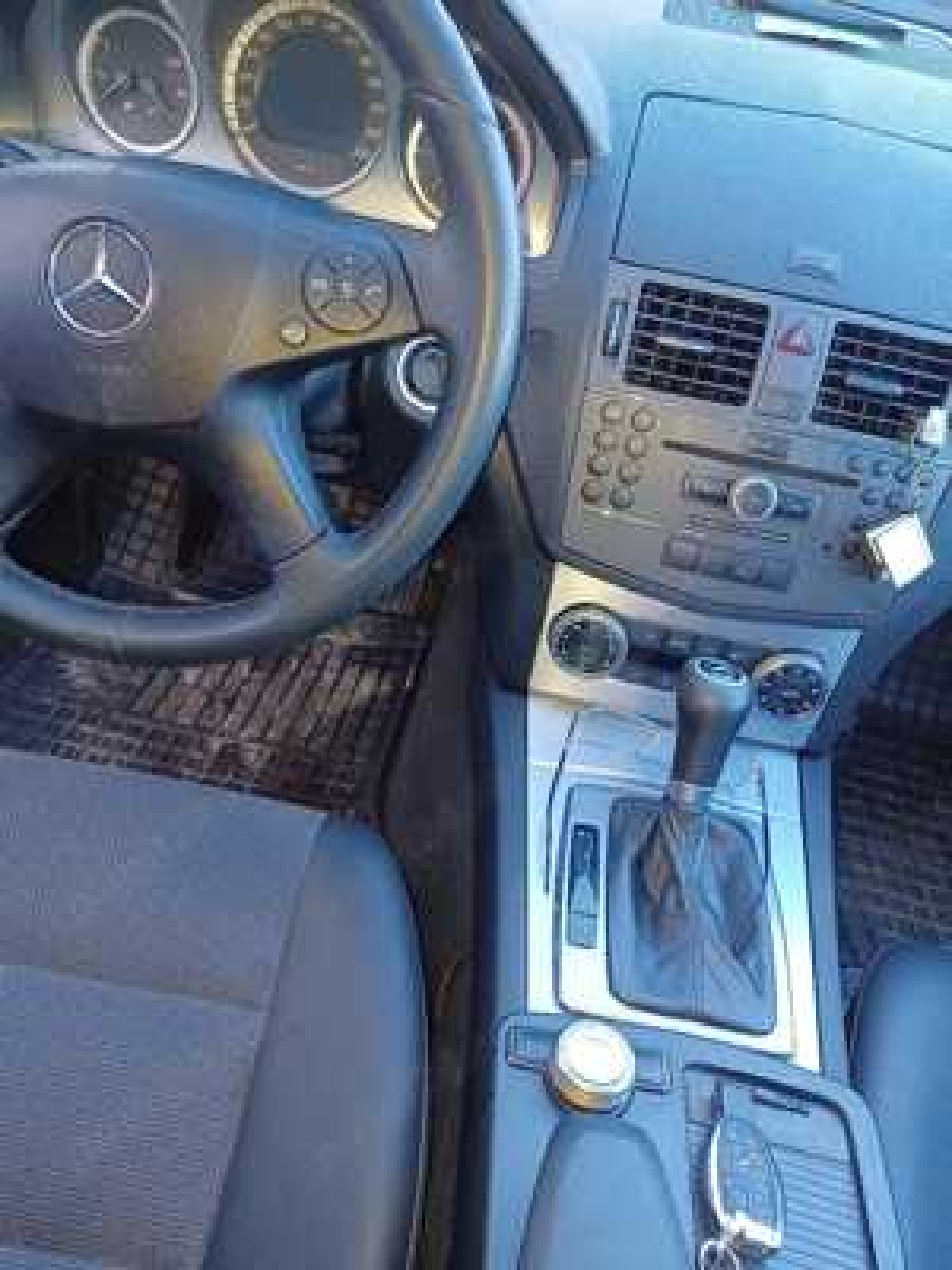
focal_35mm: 25
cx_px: 476
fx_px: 917
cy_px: 635
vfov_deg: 69.4
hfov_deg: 54.9
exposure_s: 1/50
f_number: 1.8
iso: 320
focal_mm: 4.6
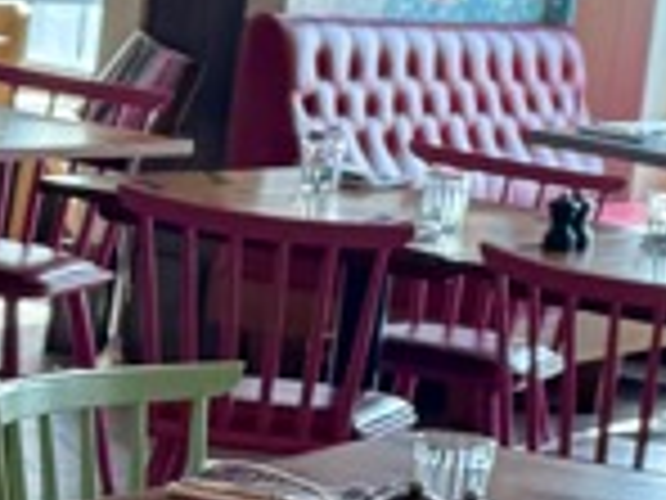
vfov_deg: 9.2
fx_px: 3117
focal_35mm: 162
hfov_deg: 9.5
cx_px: 1989
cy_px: 351
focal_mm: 6.76
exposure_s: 1/229
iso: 200
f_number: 1.78
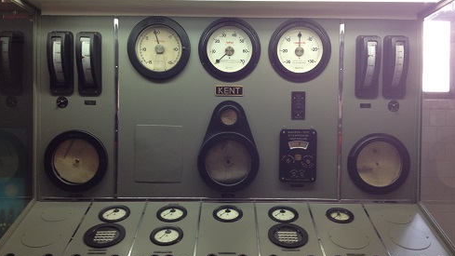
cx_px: 230
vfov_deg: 30.4
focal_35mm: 39
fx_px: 471
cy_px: 136
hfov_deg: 51.6
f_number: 2.4
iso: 50
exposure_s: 1/24
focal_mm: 4.28
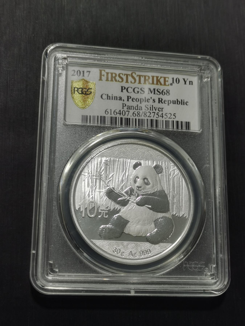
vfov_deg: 36.2
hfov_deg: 27.5
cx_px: 122
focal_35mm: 53
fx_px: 500
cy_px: 163
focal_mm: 5.58
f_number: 1.8
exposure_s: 1/131
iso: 50
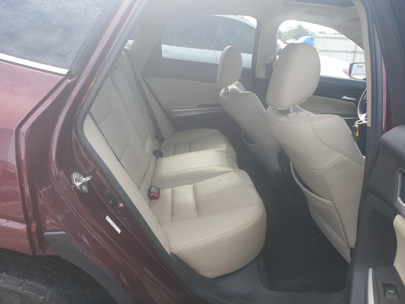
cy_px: 152
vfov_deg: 53.1
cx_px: 202
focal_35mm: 26
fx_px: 304
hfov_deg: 67.3
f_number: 1.5
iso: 50
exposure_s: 1/233
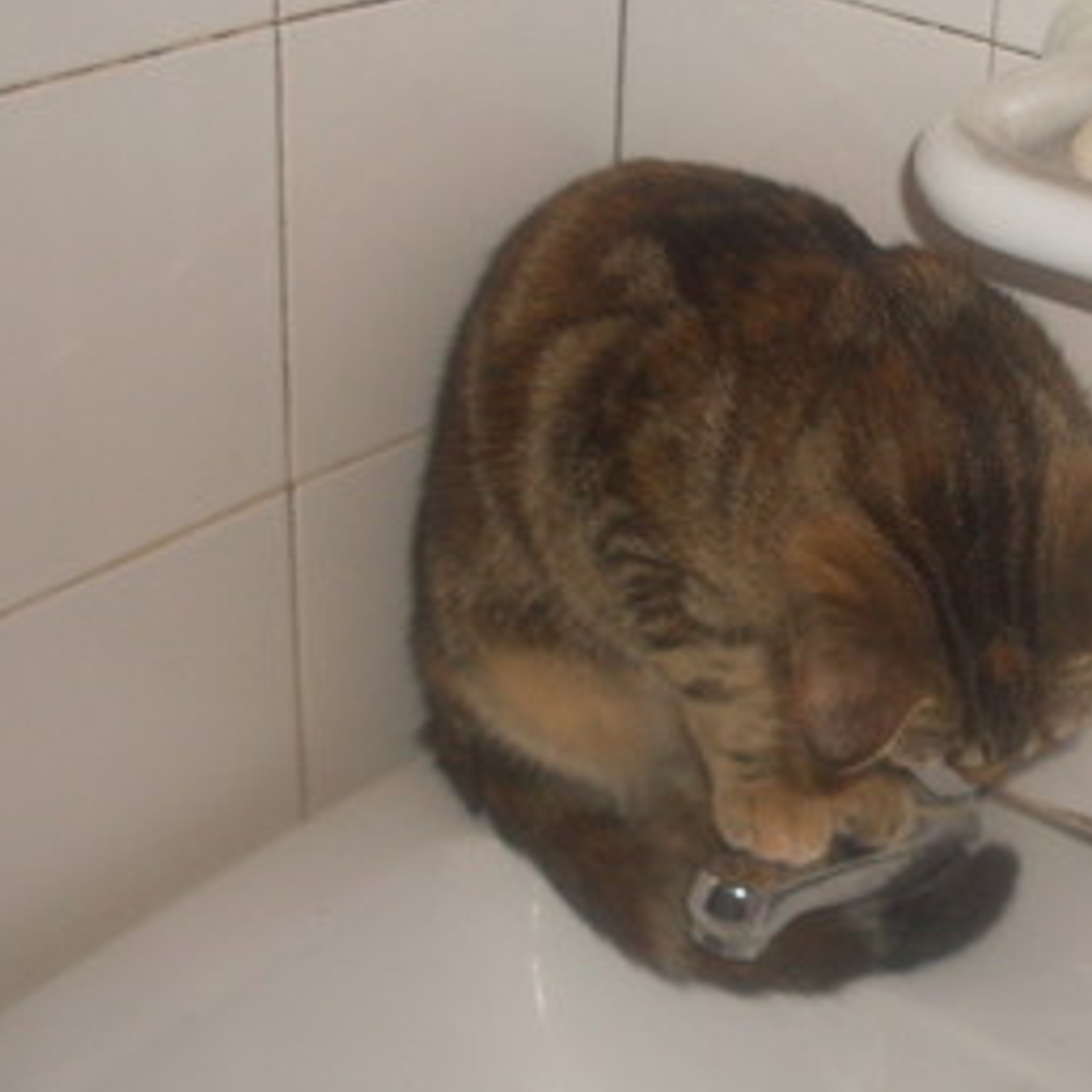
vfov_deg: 26.5
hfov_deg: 26.1
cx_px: 847
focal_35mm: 65
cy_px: 607
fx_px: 2320
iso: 100
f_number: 2.8
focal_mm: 6.3
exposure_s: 1/45
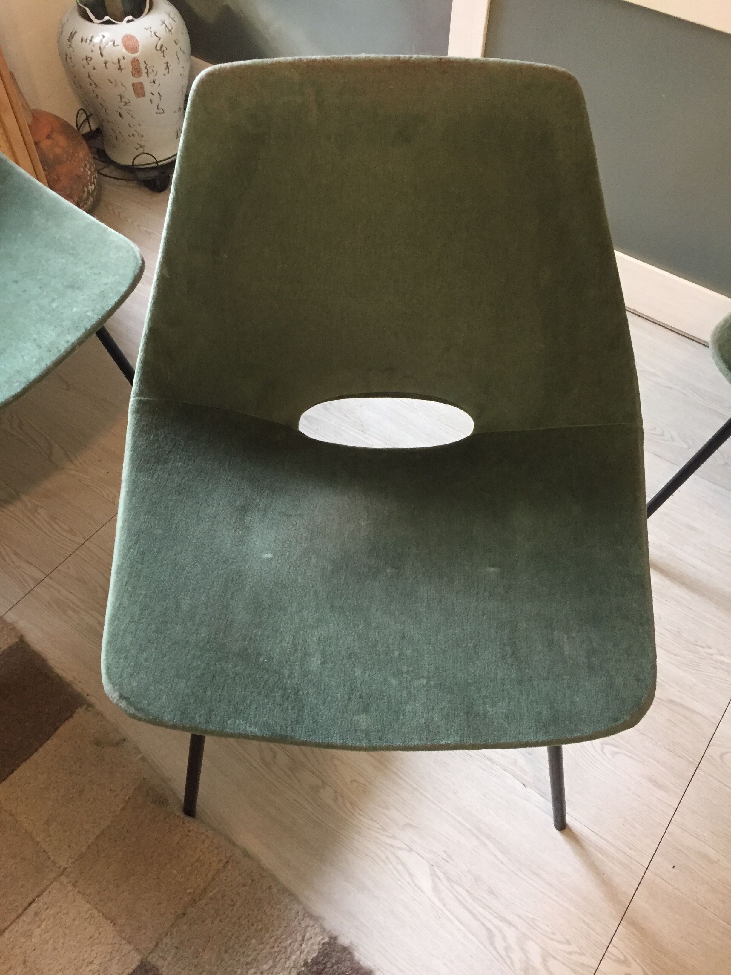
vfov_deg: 61.7
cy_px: 488
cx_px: 366
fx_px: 817
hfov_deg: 48.2
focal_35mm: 29
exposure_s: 1/33
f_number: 2.2
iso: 200
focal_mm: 4.15
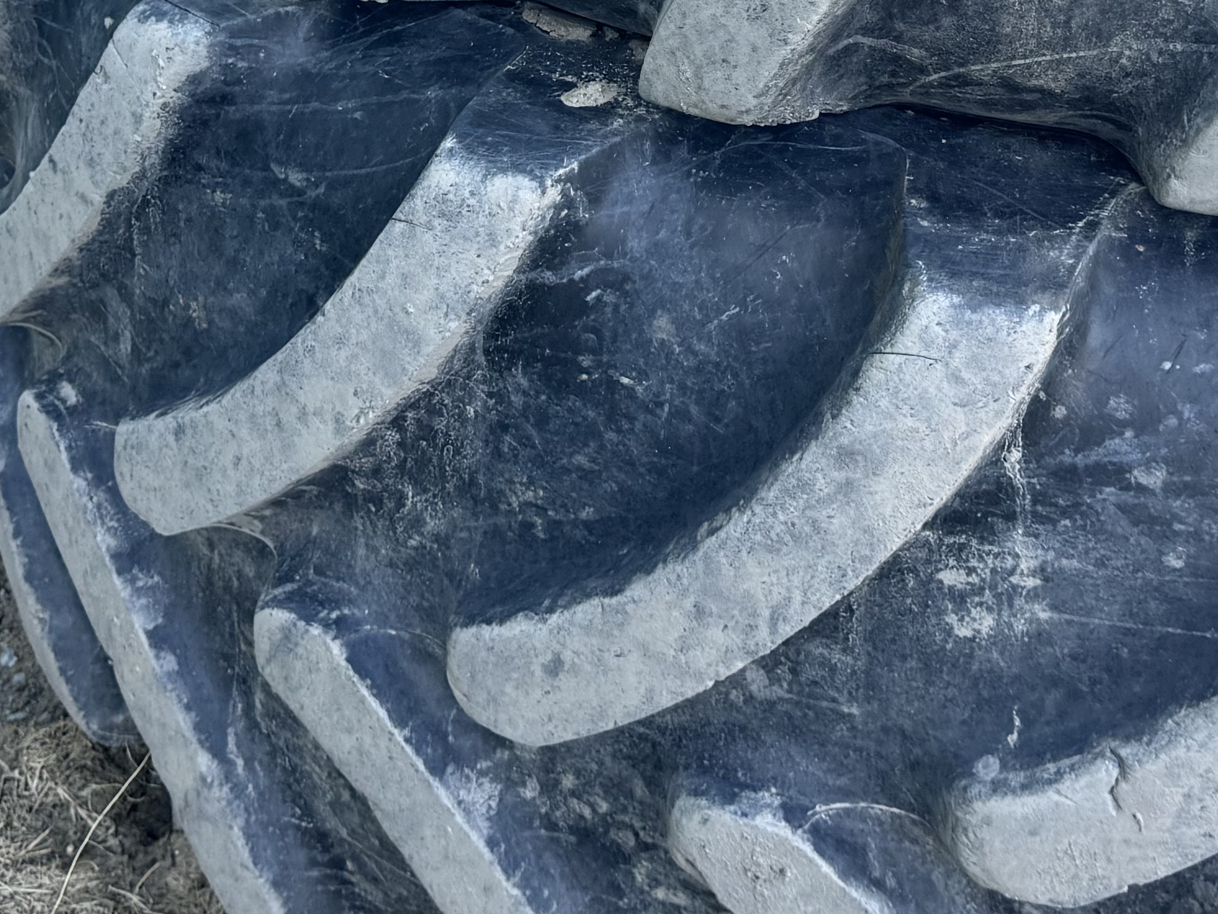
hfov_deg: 29.8
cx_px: 654
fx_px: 2287
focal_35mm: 65
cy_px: -61
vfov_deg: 21.6
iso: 64
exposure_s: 1/232
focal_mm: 6.76
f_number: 1.78
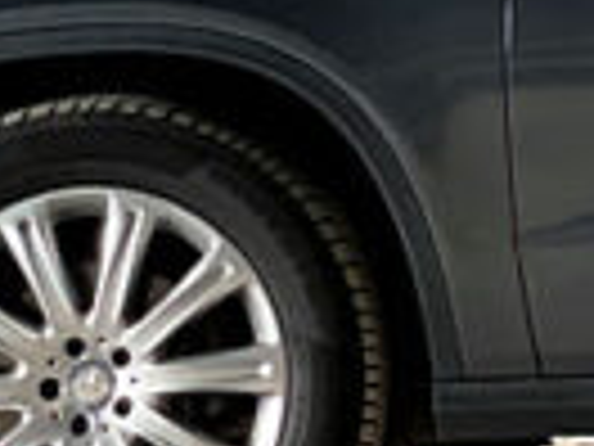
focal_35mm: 316
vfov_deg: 4.6
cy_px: -451
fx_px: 5422
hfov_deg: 6.1
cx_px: 1138
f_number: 2
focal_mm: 6
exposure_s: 1/118
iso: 250
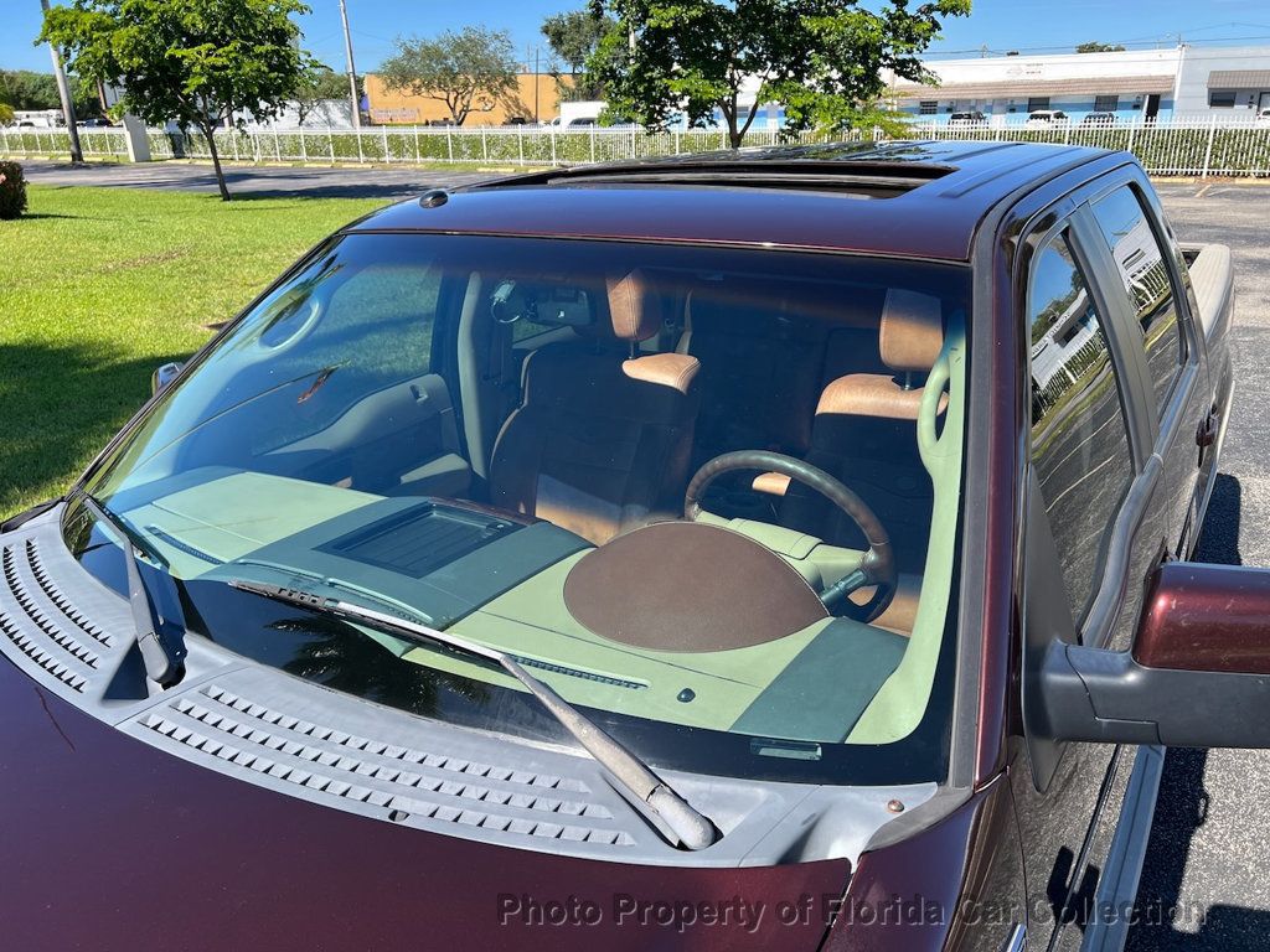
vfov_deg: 53.1
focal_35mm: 26
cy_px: 476
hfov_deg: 67.3
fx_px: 954
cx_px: 635
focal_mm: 5.7
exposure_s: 1/1779
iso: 50
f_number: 1.5
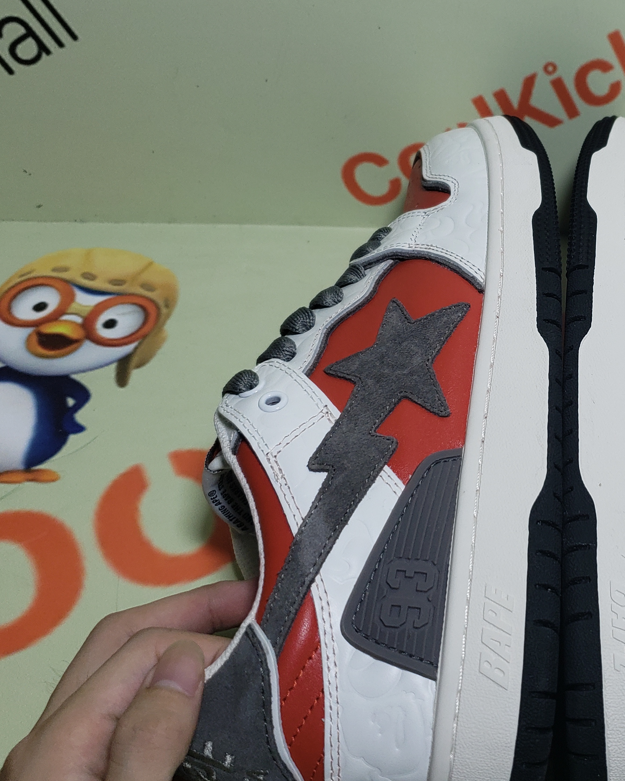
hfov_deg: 31.0
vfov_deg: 40.3
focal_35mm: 46
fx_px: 1063
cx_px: 582
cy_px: 359
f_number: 1.5
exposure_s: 1/746
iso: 50
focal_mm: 4.3
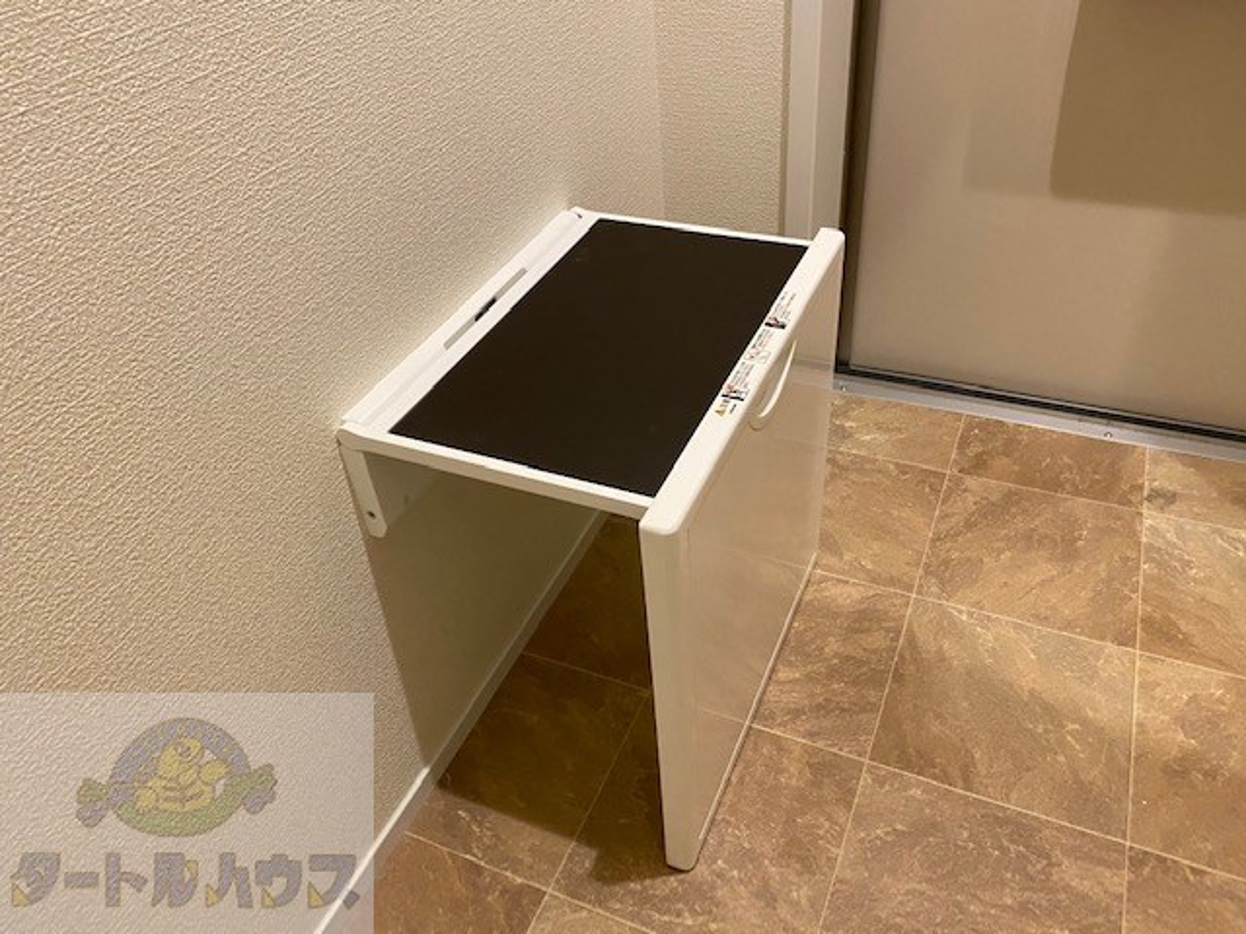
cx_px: 623
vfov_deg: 53.1
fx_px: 936
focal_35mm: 26
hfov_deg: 67.3
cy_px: 467
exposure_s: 1/60
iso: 400
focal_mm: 4.25
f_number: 1.8
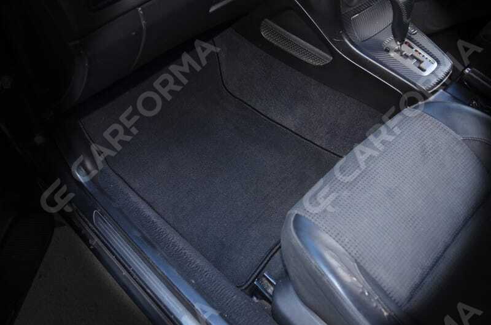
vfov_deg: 41.5
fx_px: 429
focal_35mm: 32
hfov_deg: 59.6
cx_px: 246
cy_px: 162
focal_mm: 21
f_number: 3.8
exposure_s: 1/60
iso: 500
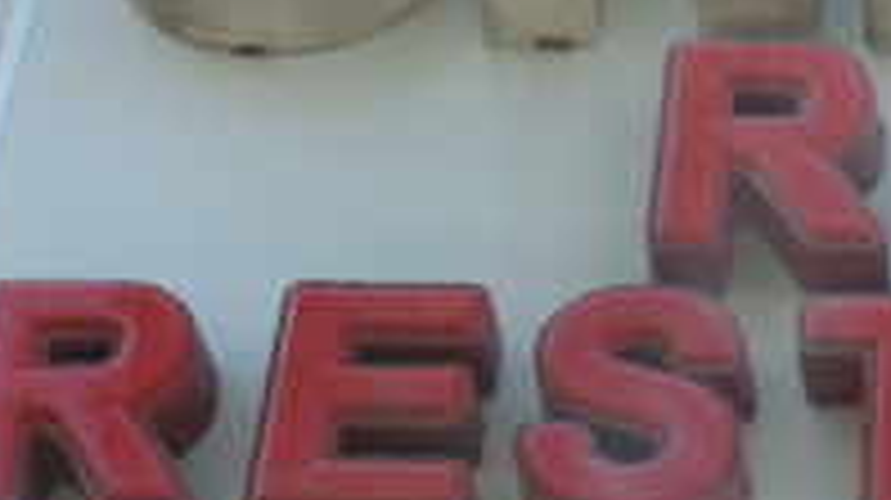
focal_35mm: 154
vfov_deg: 7.8
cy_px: 45
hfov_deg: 13.2
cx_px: 1310
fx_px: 3635
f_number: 3.3
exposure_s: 1/250
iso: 80
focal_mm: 6.2
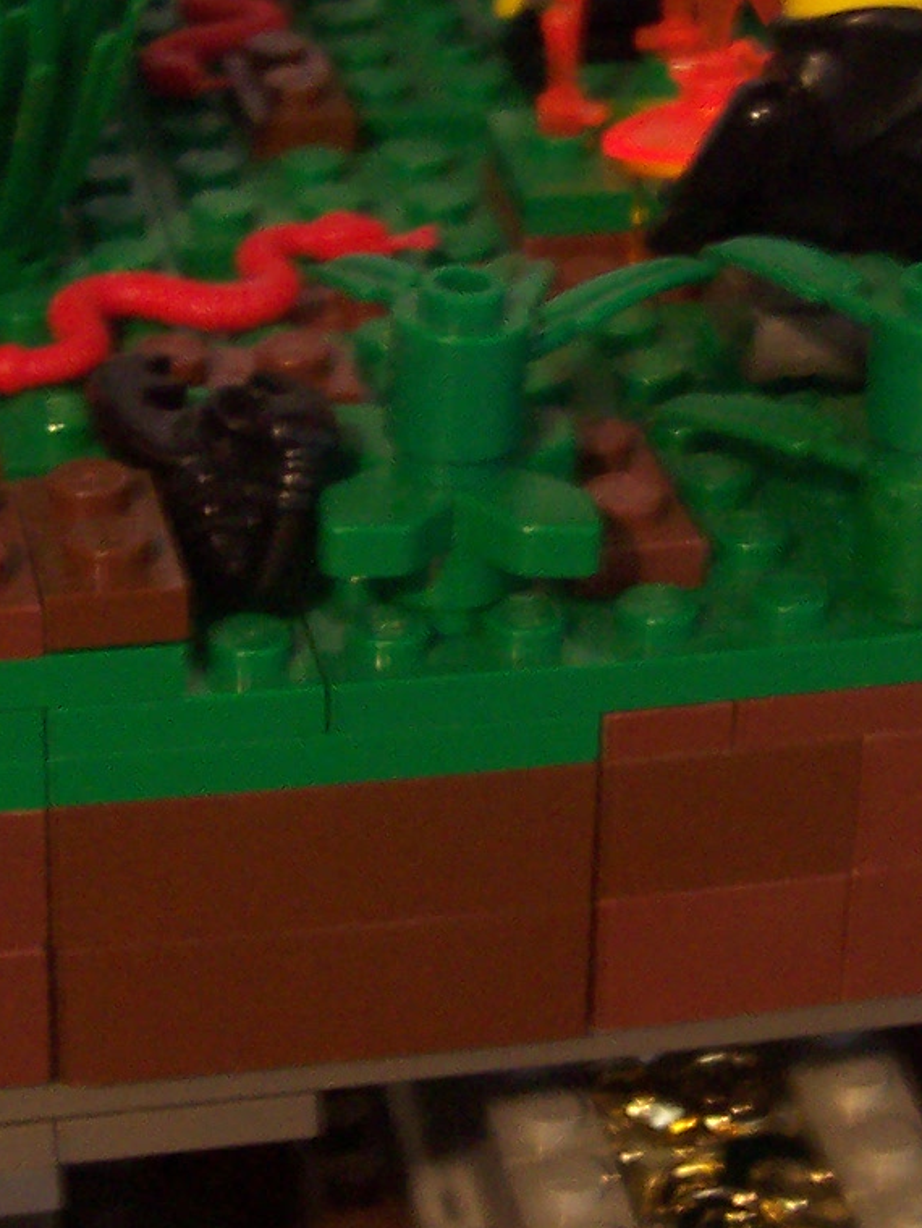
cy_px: 710
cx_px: 594
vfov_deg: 19.8
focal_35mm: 99
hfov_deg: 14.9
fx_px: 3513
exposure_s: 1/8
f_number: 2.8
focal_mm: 5.6
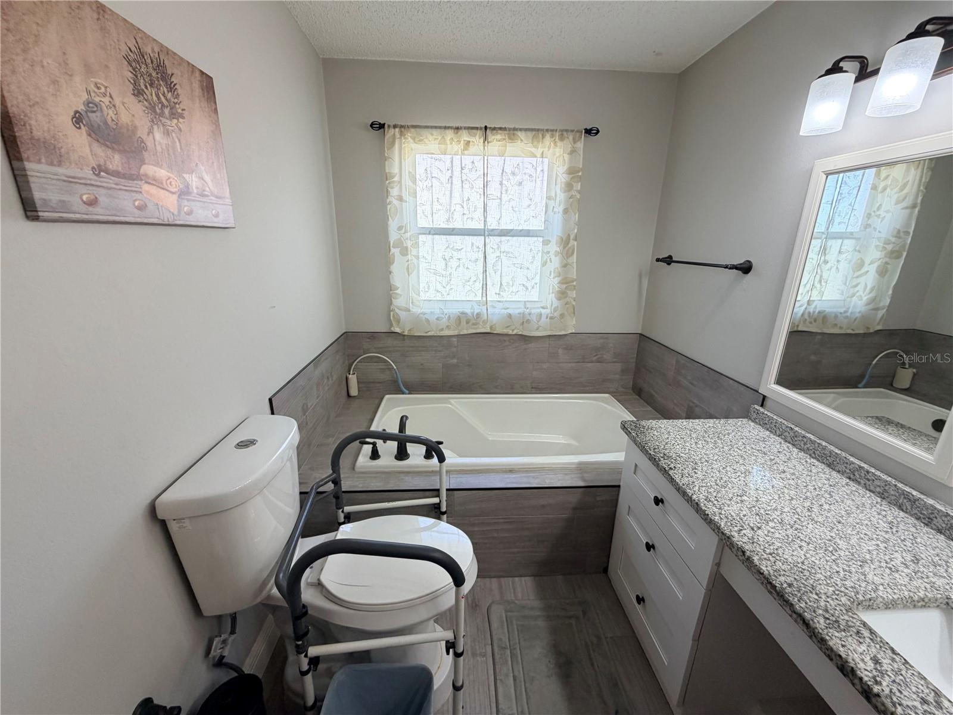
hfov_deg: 102.1
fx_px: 385
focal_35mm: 14
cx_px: 476
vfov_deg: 85.7
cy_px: 358
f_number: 2.2
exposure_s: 1/121
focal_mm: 2.22
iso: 125
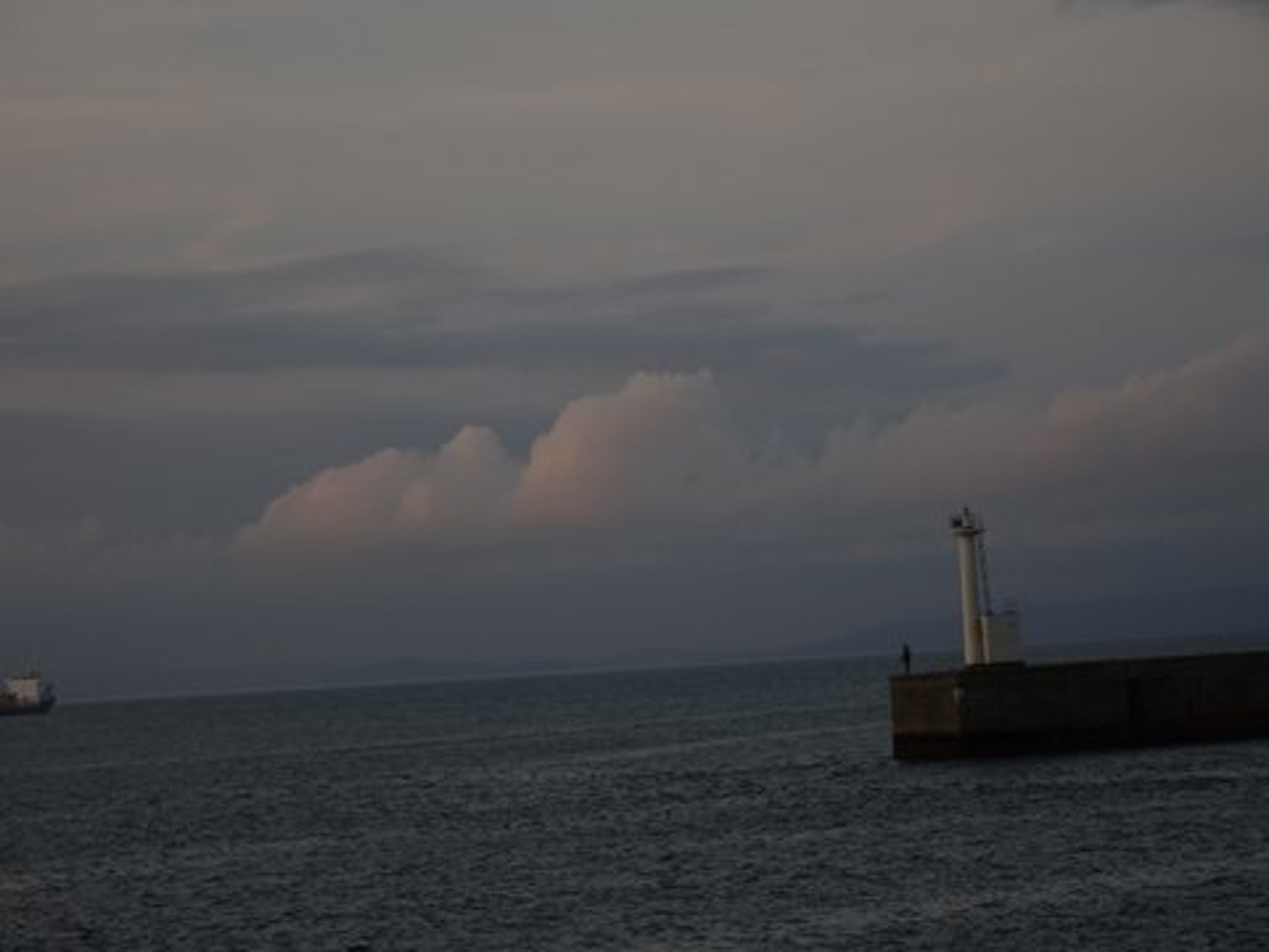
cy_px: 476
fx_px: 4656
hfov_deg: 15.5
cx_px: 634
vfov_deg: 11.7
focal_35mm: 127
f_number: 5.6
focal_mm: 21.66
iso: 80
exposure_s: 1/200
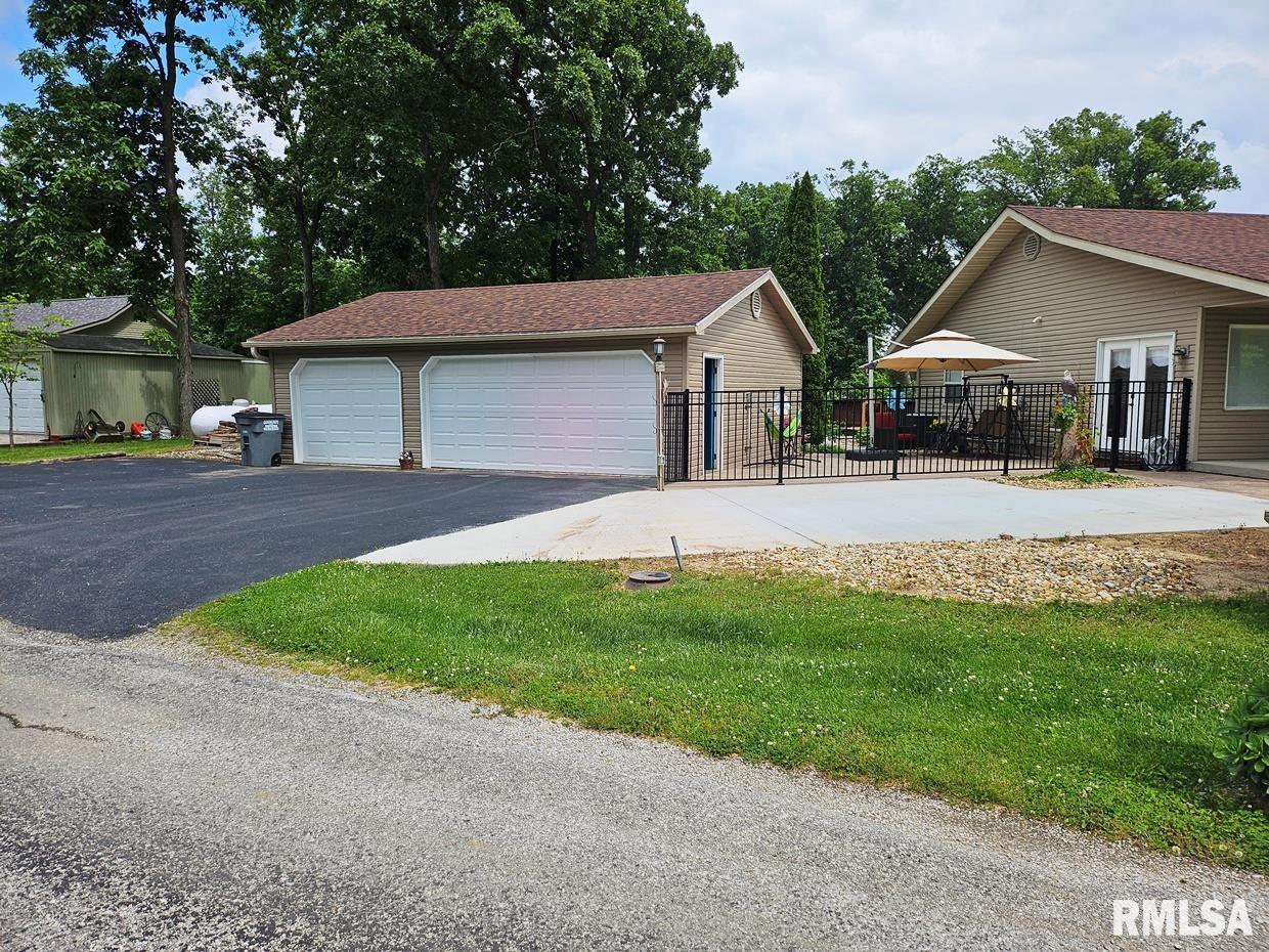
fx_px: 880
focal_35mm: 24
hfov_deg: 71.6
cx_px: 634
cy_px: 476
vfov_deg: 56.8
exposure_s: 1/3589
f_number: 1.8
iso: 50
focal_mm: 5
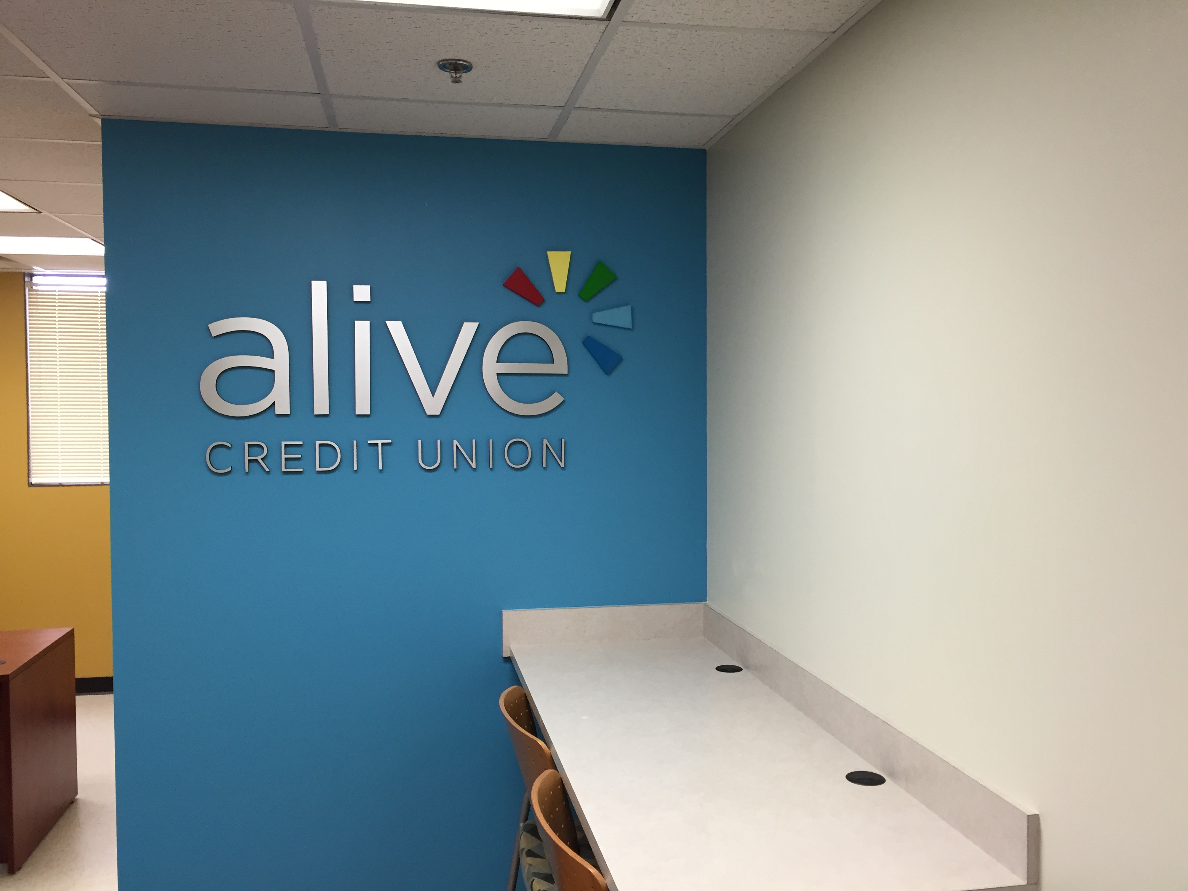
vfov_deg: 48.2
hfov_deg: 61.7
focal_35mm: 29
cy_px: 446
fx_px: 995
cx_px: 594
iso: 50
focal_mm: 4.15
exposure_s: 1/30
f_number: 2.2
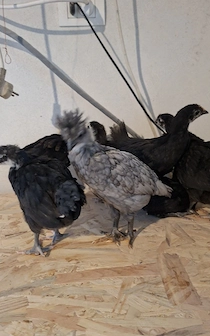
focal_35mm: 29
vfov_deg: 64.6
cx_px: 102
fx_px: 266
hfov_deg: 43.1
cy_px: 166
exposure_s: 1/25
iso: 640
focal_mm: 5.54
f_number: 1.8
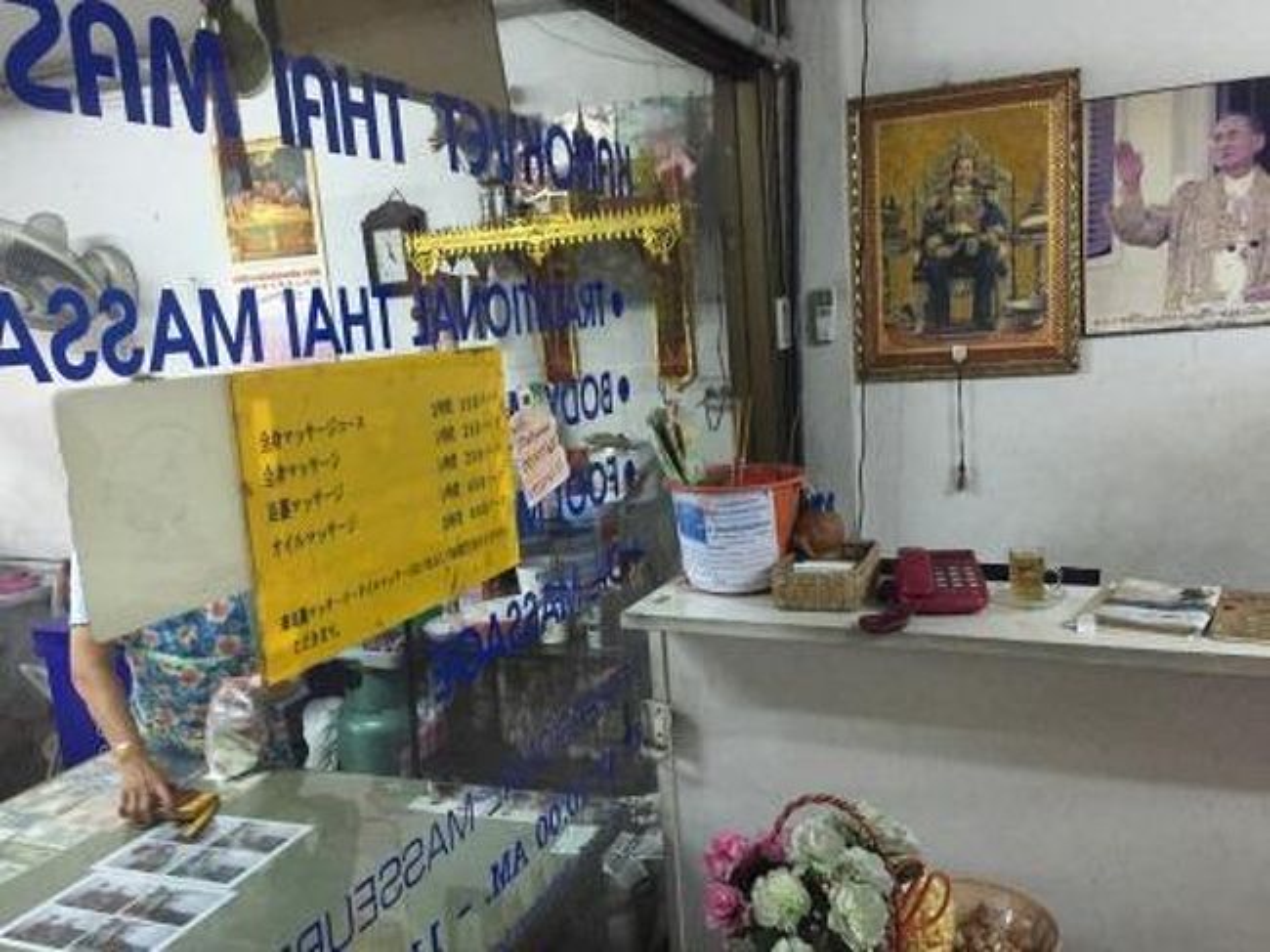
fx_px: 1064
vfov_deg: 48.2
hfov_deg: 61.7
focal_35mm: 29
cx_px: 635
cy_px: 476
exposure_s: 1/20
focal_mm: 4.15
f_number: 2.2
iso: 250
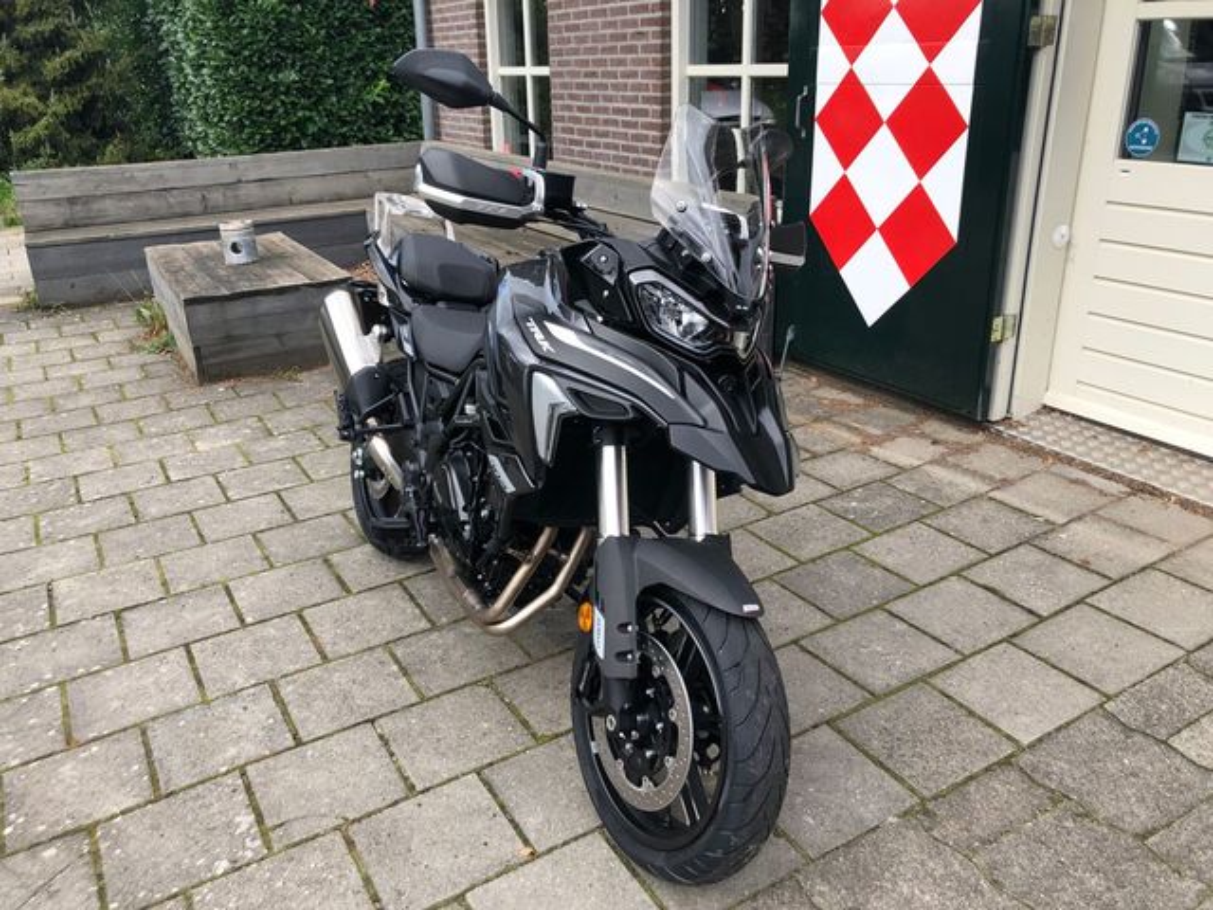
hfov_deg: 63.4
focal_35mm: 28
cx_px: 606
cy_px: 455
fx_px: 981
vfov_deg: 49.7
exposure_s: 1/505
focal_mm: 3.99
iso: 20
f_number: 1.8
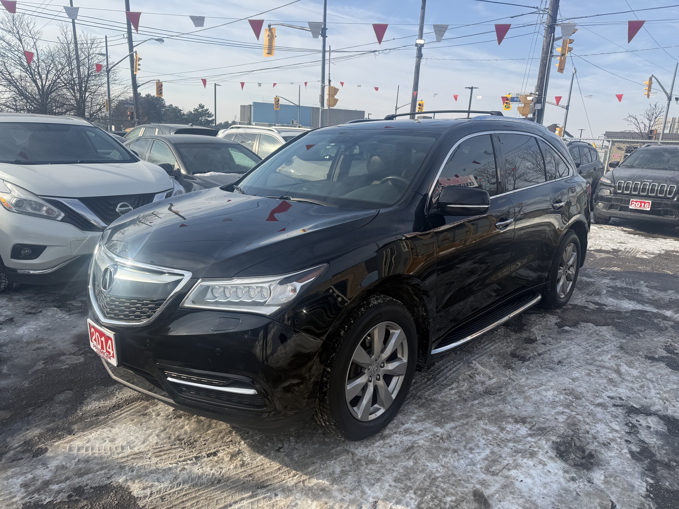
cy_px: 254
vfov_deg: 56.8
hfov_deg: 71.6
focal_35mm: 24
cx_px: 340
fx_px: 471
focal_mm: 6.76
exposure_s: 1/3425
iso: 80
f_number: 1.78
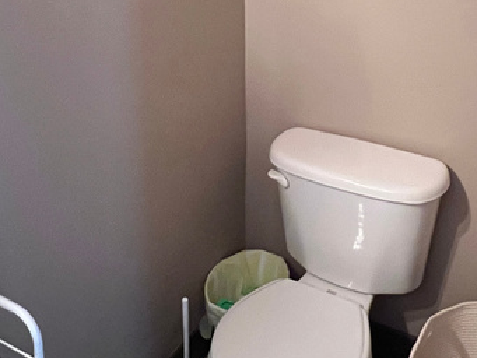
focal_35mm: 39
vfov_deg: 34.3
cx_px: 257
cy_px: 20
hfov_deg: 47.8
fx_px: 538
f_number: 1.8
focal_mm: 1.57
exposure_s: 1/40
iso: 800
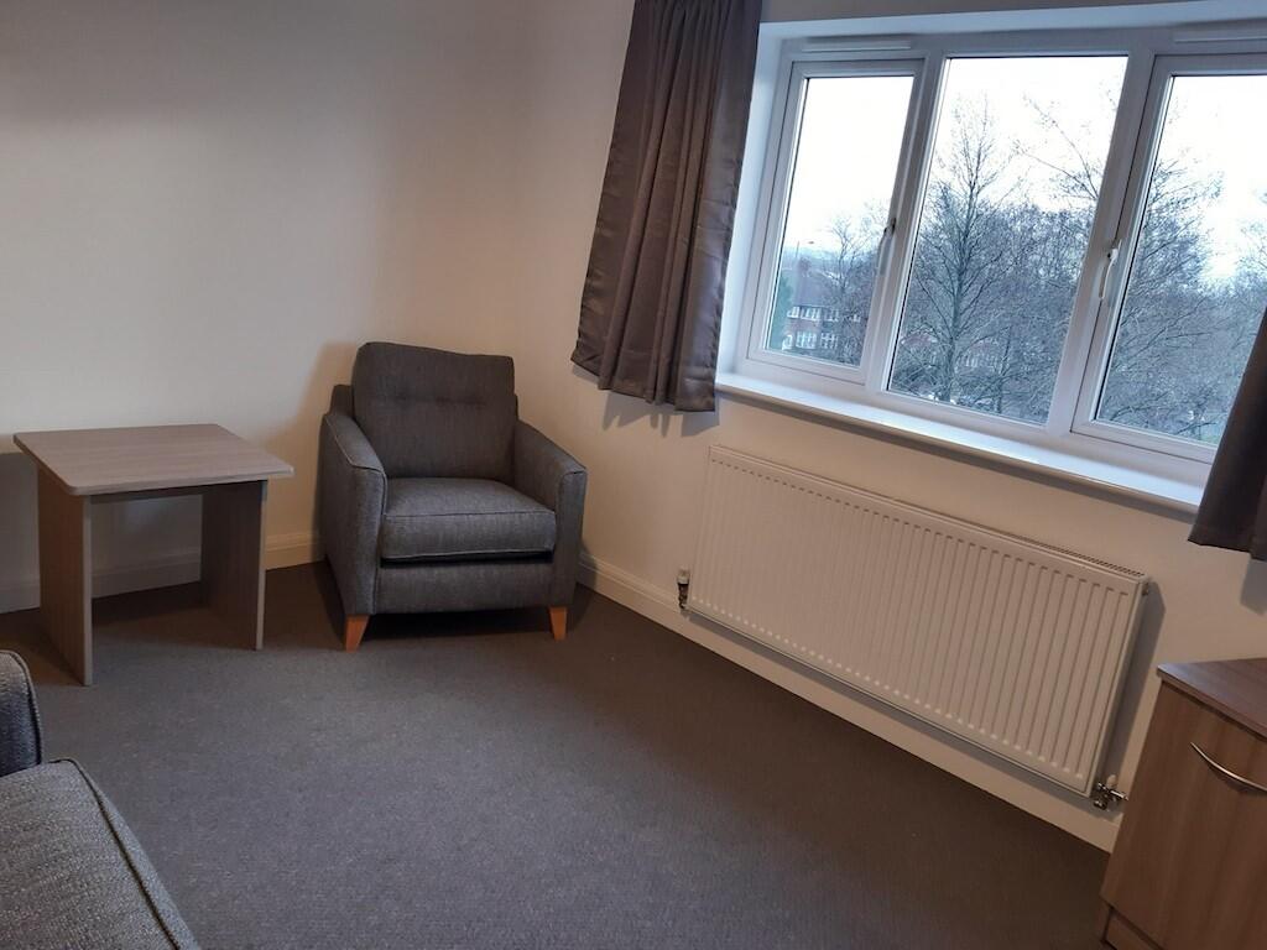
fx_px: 952
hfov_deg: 67.3
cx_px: 634
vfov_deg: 53.1
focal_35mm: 26
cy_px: 475
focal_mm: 3.92
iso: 125
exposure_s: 1/50
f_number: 1.7
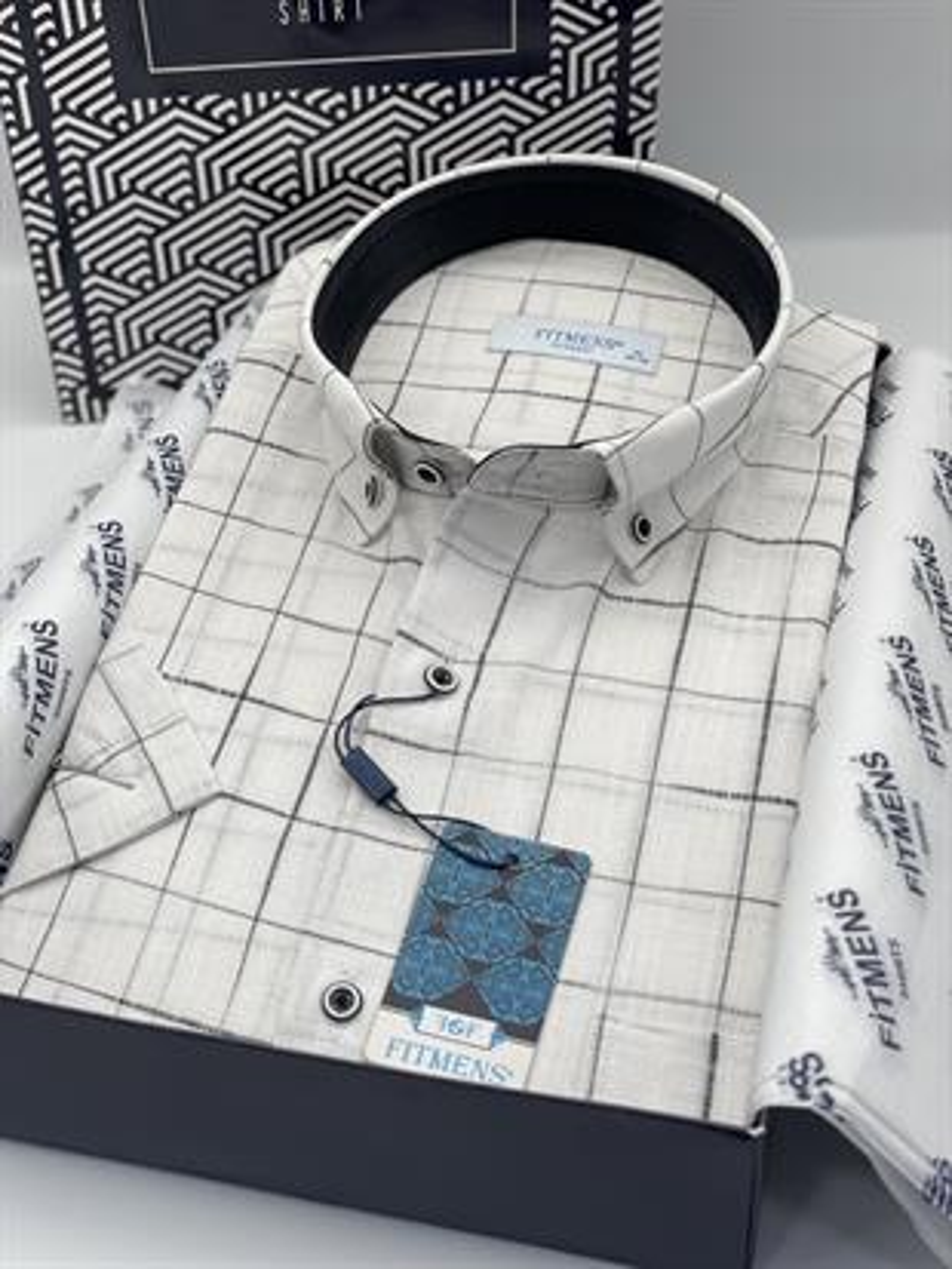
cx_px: 476
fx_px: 1906
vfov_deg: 36.8
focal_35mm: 52
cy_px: 634
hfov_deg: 28.0
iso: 25
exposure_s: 1/122
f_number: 2
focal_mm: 6
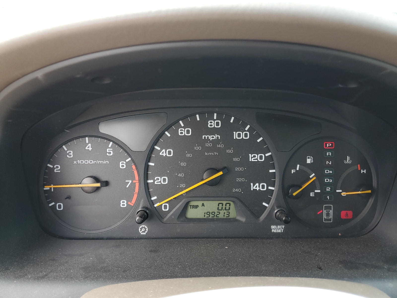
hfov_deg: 67.3
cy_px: 149
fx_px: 298
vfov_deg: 53.1
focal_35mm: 26
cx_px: 198
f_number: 1.5
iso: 50
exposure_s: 1/120
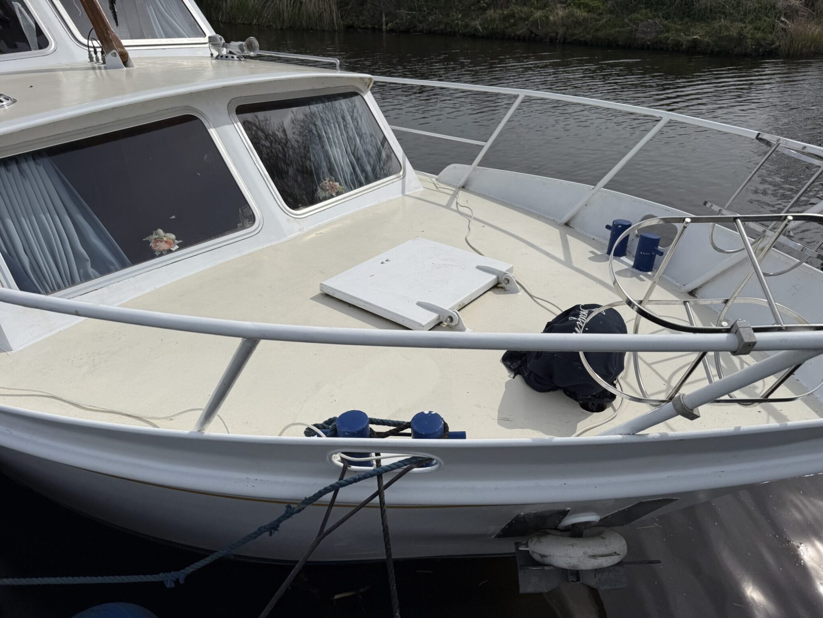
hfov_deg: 71.6
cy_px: 309
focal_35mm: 24
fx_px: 571
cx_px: 412
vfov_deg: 56.8
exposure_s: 1/11905
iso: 80
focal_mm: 6.76
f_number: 1.78
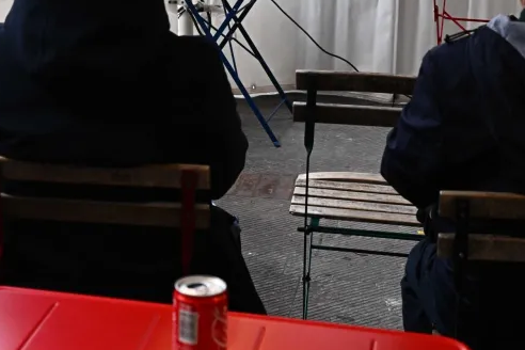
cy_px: -38
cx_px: 163
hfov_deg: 24.0
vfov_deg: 15.8
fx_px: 1228
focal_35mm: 84
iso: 2000
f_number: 5
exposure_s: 1/800
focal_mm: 34.5
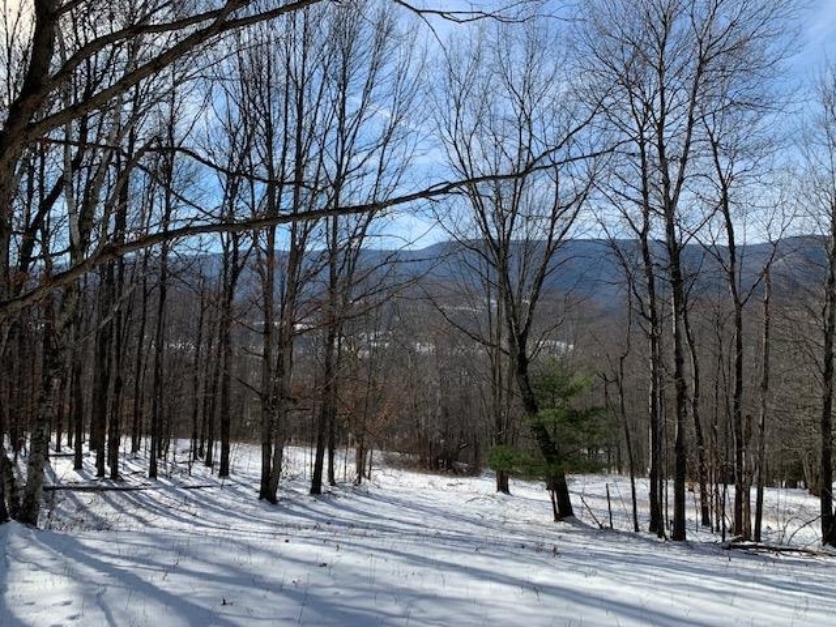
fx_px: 628
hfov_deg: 67.3
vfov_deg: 53.1
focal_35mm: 26
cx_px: 418
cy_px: 314
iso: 25
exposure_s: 1/2545
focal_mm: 4.25
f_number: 1.8
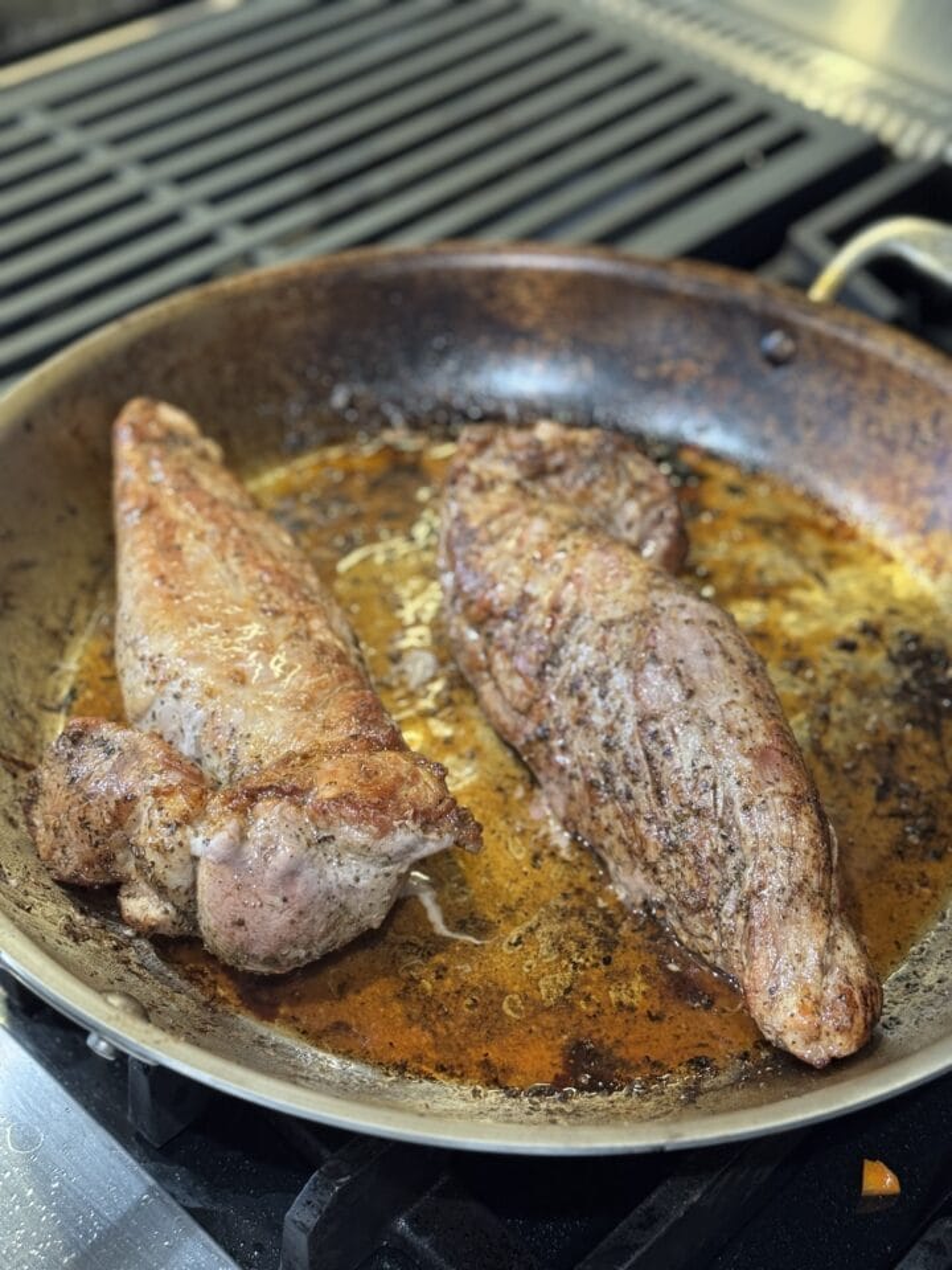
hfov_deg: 30.3
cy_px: 635
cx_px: 476
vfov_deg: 39.7
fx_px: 1760
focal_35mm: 48
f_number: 1.78
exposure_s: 1/40
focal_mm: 6.76
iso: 250
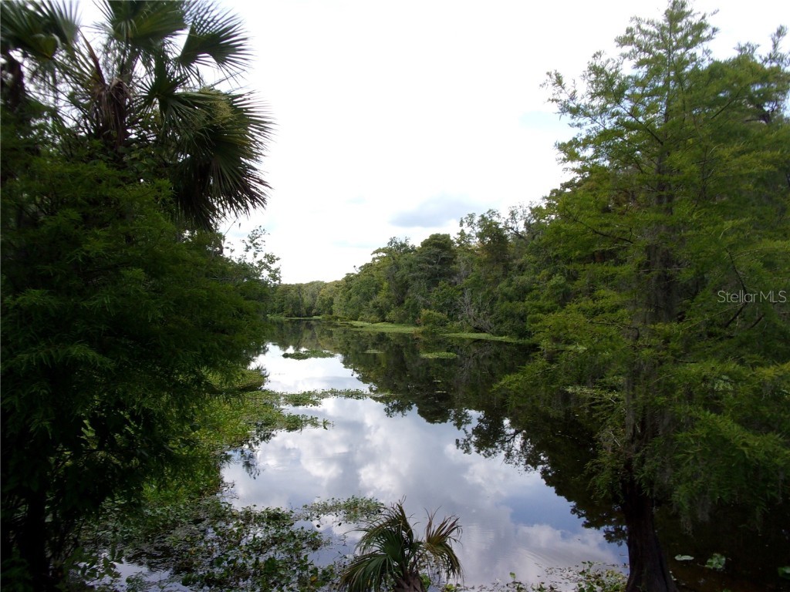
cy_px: 296
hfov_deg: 63.4
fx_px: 639
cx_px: 395
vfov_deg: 49.7
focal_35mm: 28
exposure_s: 1/45
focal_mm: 5.1
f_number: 10.8
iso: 80
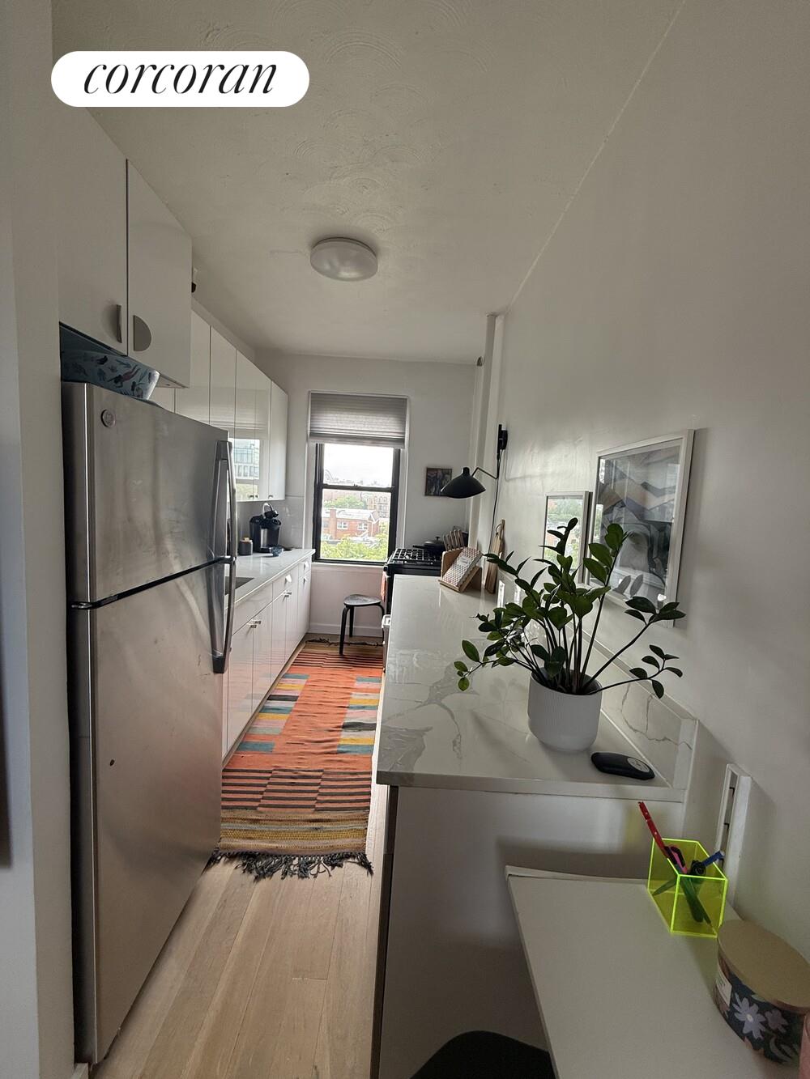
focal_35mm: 14
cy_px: 540
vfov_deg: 102.1
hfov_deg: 85.7
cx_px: 405
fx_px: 437
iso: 64
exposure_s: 1/111
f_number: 2.2
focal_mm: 2.22
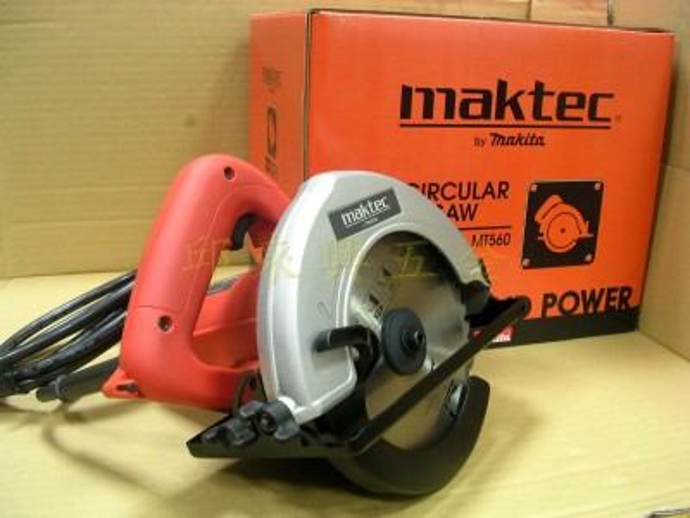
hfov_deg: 50.1
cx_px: 345
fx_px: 738
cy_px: 259
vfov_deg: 38.7
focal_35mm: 37
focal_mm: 5.6
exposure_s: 1/4.2
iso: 169
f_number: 2.7
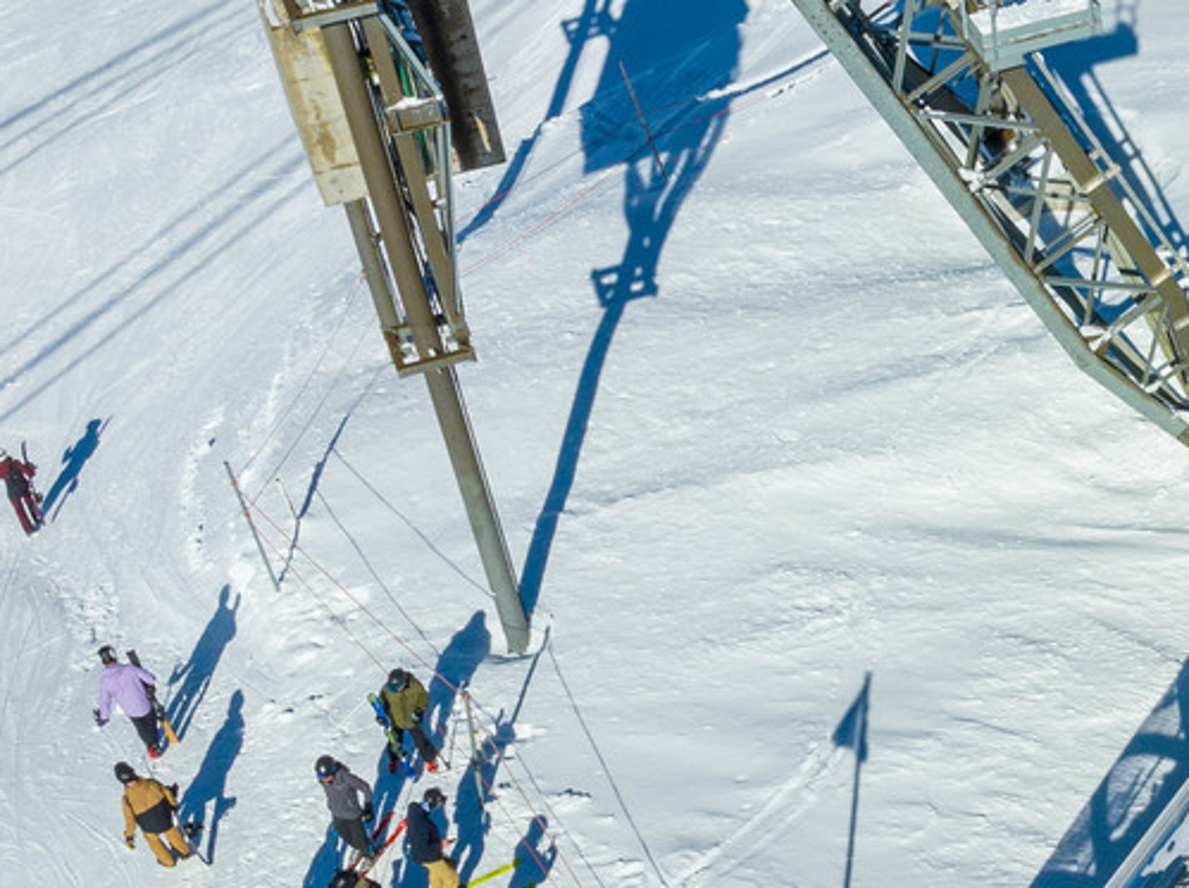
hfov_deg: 23.8
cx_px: 1303
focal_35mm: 77
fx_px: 2642
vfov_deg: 18.8
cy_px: 771
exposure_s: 1/320
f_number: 11
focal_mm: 12.3
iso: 100
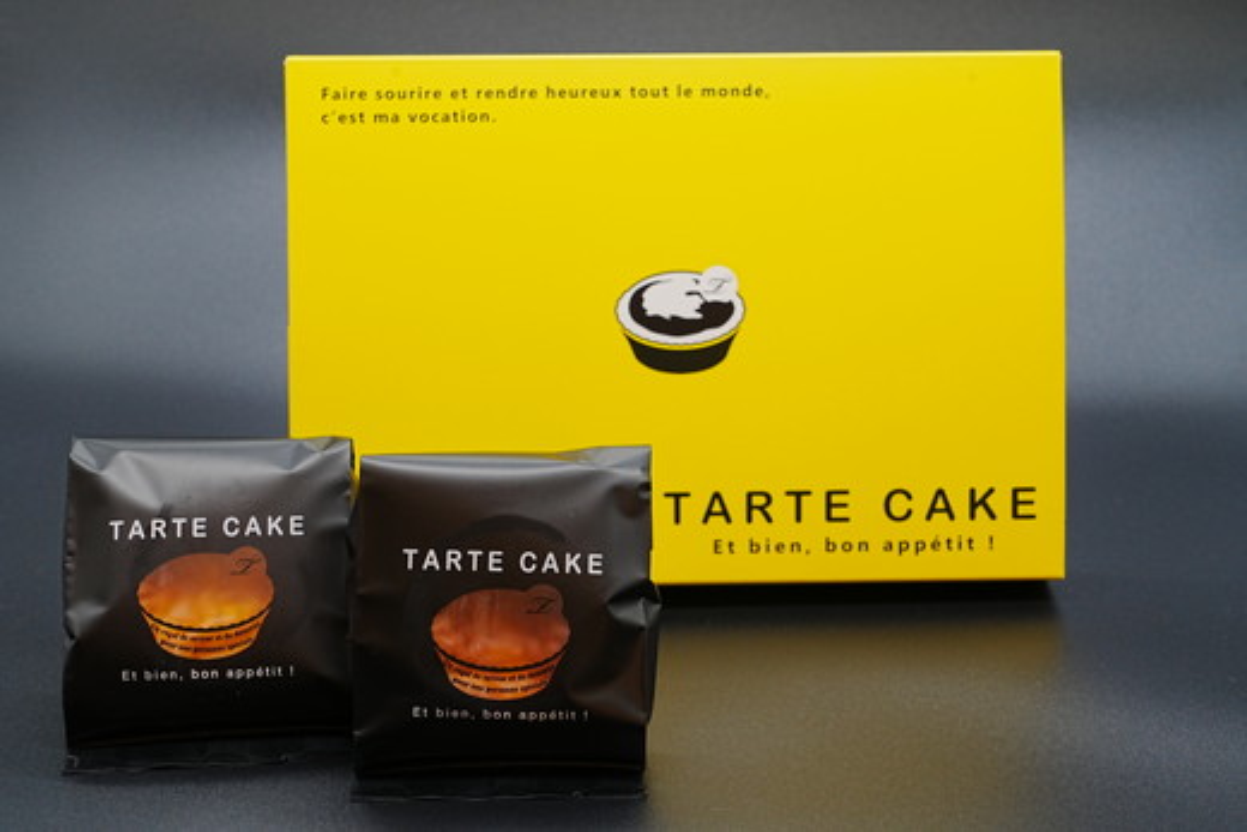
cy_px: 416
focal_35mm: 64
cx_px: 624
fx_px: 2217
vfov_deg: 21.3
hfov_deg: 31.4
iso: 1250
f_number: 10
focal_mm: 64
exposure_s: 1/30
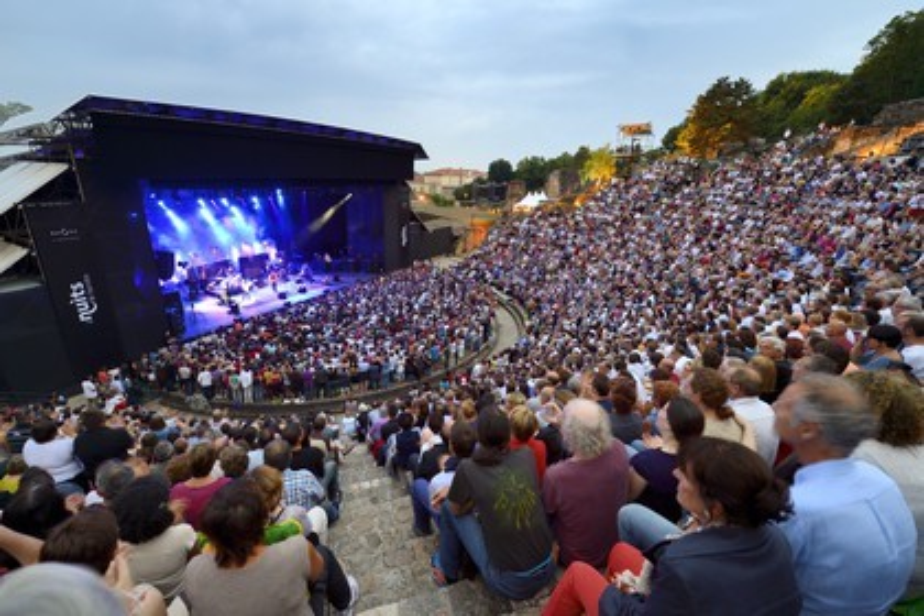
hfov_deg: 104.3
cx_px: 462
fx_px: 359
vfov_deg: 81.2
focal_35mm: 14
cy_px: 308
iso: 800
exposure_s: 1/6
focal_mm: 14
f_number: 4.5
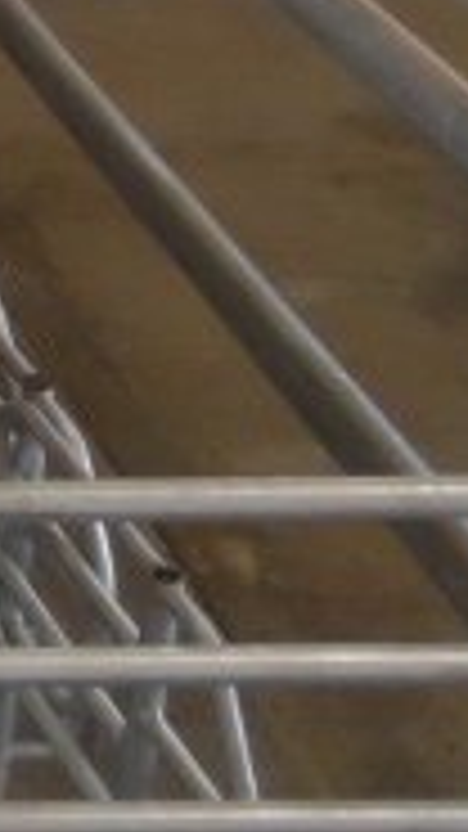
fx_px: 2494
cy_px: -9
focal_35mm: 113
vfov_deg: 18.4
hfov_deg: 8.5
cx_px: -1058
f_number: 3.2
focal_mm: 4
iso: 400
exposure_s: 1/15
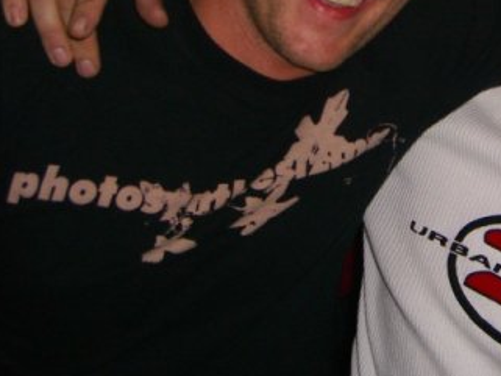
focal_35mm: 71
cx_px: 435
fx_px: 1028
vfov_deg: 20.3
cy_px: 39
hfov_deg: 26.6
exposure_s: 1/60
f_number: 2.8
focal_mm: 7.9
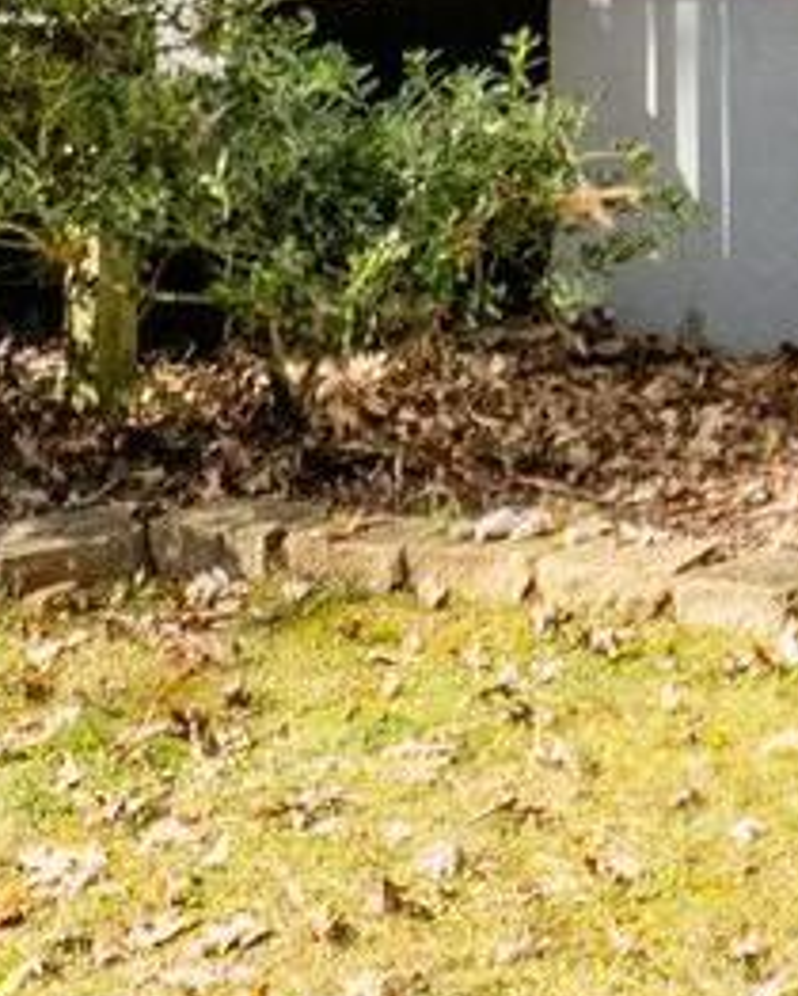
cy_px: -720
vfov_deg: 10.0
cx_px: 2075
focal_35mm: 183
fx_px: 5396
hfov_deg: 7.7
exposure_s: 1/2000
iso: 280
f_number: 2.8
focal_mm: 12.29
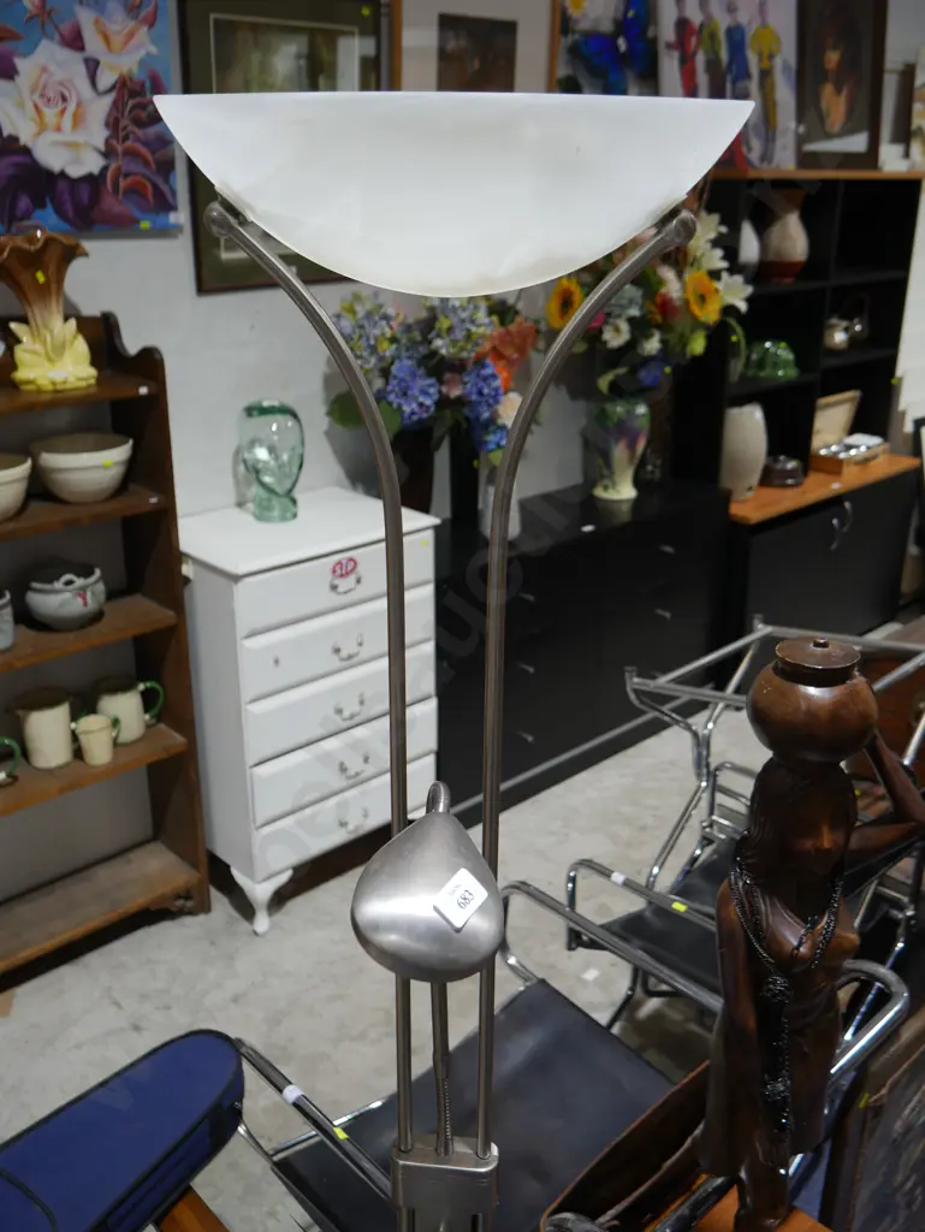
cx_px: 462
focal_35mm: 30
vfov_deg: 59.9
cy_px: 616
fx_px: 1068
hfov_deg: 46.8
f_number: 3.6
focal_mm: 15
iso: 200
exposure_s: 1/60
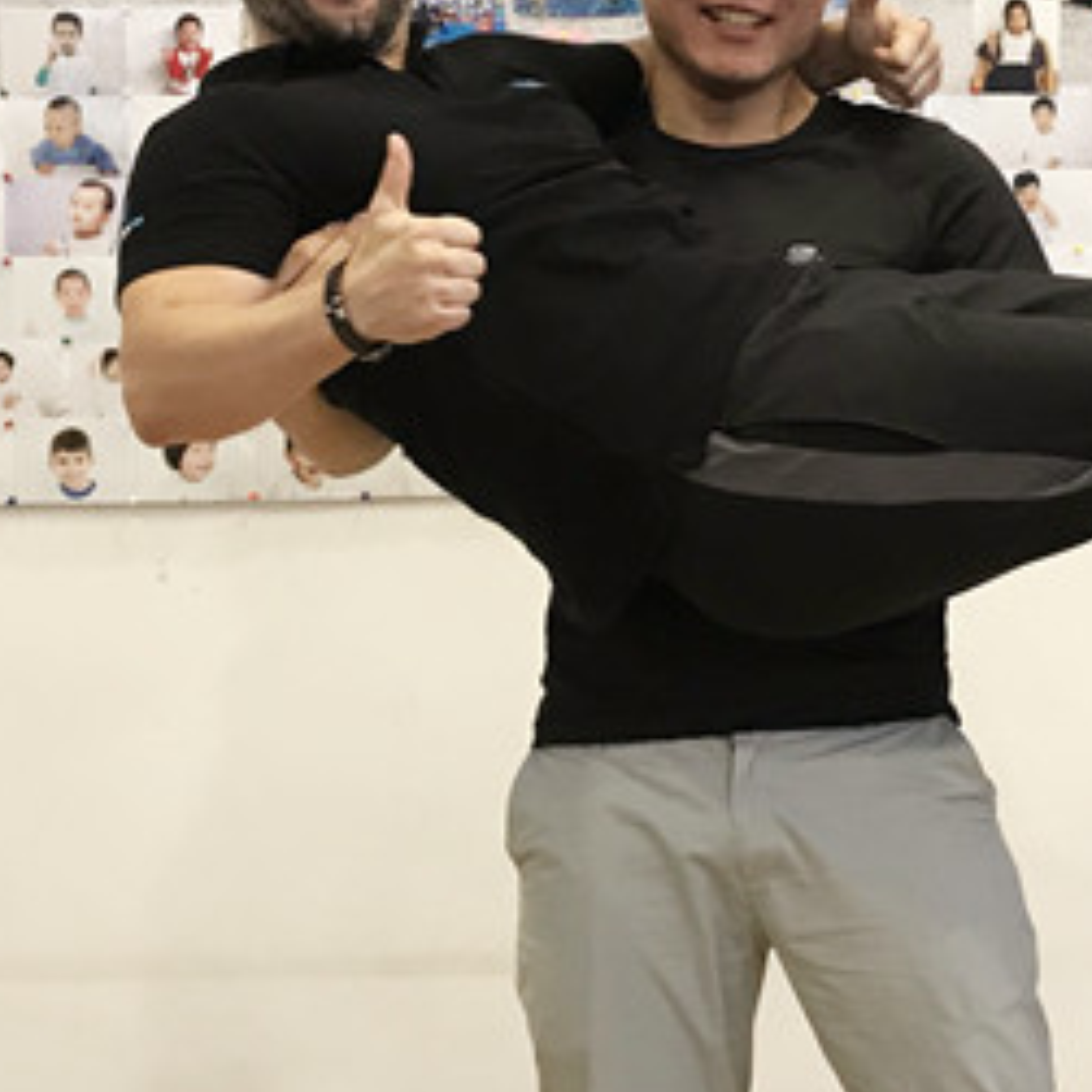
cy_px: 431
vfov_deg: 21.9
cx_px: 666
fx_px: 2820
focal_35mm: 79
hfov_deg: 21.9
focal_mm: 3.99
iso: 40
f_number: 1.8
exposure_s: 1/17
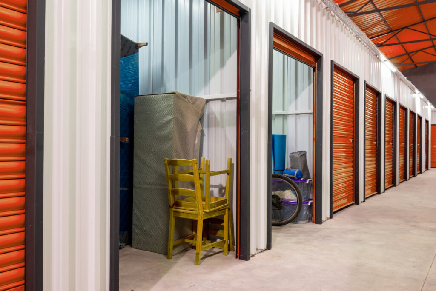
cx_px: 218
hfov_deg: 57.9
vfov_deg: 40.6
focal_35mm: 32
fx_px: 394
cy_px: 146
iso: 250
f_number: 6.3
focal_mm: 32.5
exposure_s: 1/5
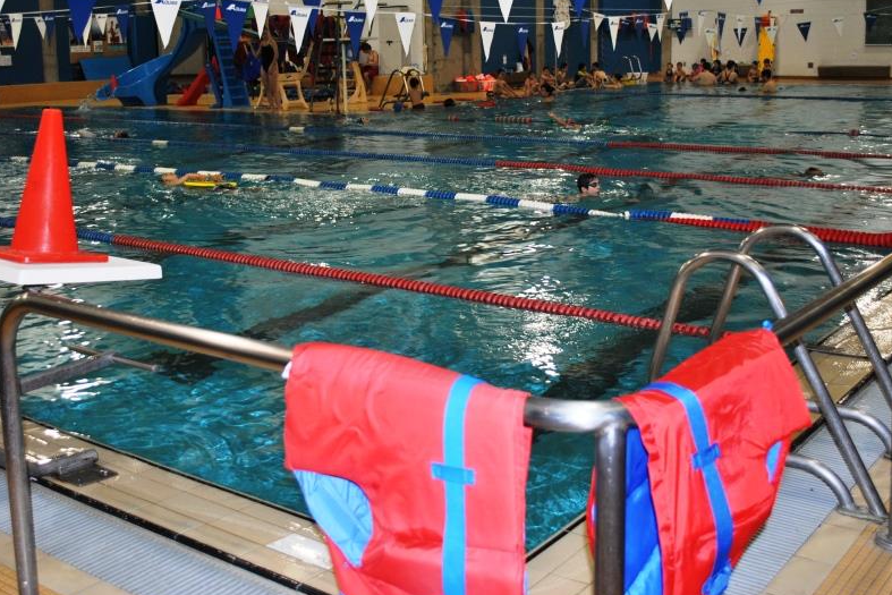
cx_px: 423
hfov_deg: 45.4
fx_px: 1066
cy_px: 217
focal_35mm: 43
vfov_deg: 31.0
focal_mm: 22
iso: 200
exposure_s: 1/60
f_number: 4
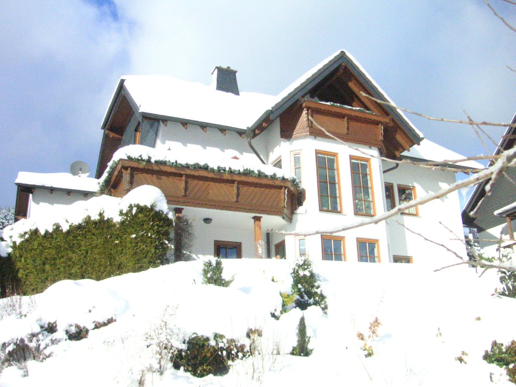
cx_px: 258
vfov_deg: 38.7
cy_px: 194
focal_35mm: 37
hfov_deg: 50.1
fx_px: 552
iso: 400
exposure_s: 1/1000
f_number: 6.7
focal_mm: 6.1
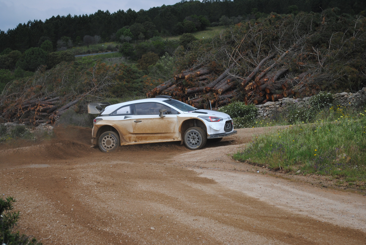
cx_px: 183
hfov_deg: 24.6
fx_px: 840
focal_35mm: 82
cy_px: 122
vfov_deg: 16.6
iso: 200
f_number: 5.6
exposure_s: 1/800
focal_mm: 55
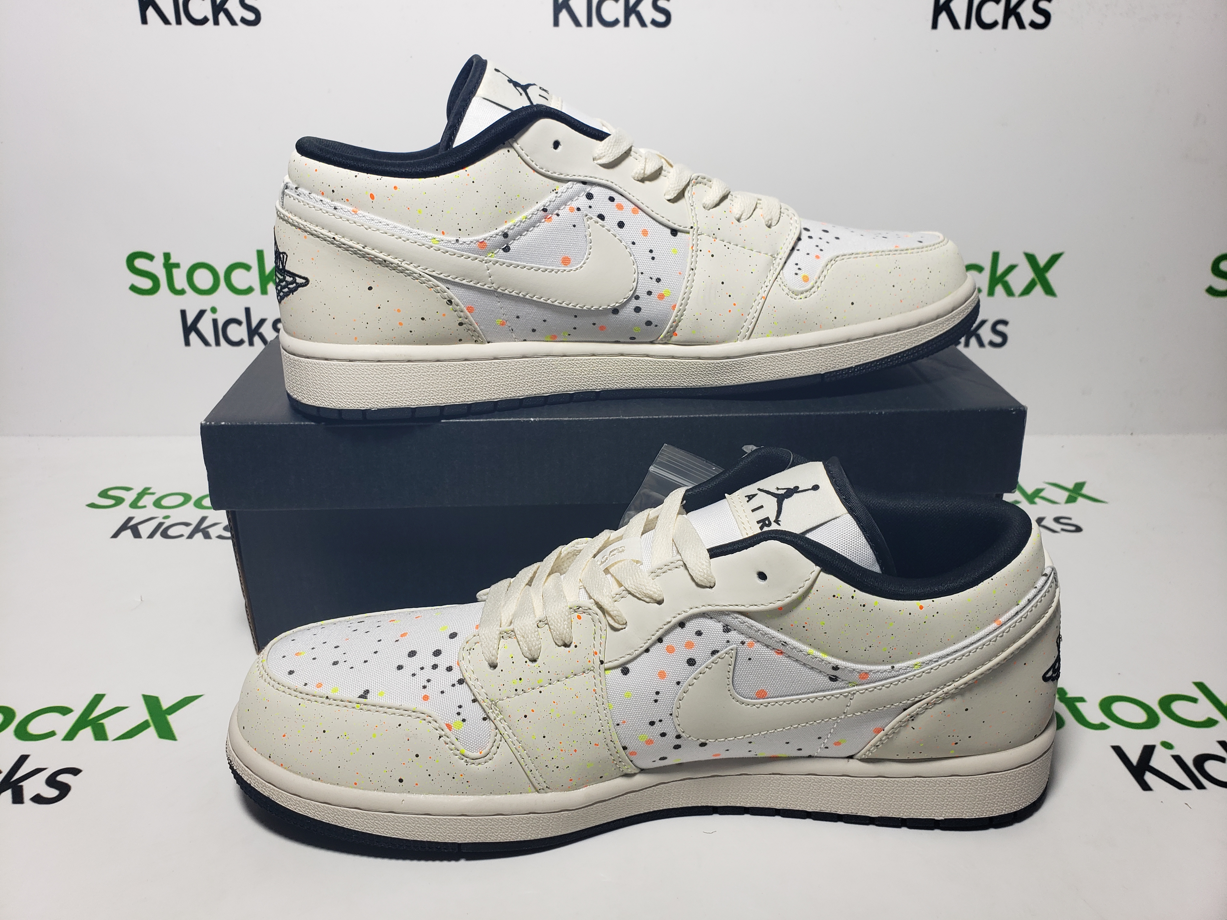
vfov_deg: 53.1
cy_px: 460
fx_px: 922
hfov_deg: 67.3
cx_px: 614
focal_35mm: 26
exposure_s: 1/202
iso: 50
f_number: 2.4
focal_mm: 4.3
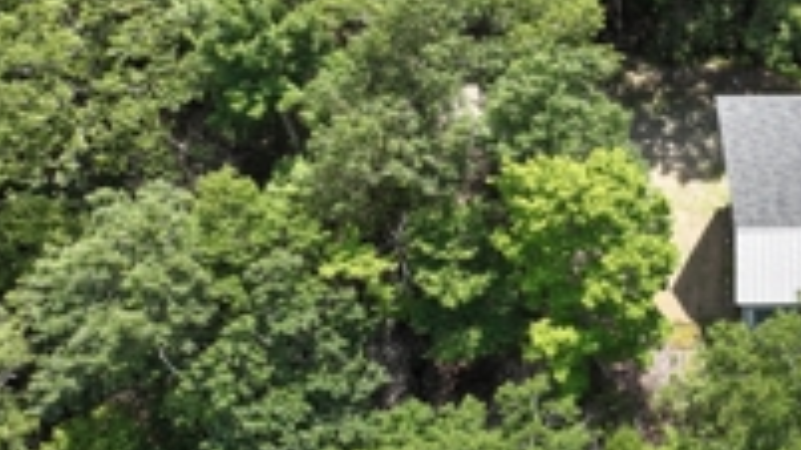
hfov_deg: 36.2
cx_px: 789
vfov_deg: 23.0
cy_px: 219
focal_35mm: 52
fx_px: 1104
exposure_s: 1/640
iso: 100
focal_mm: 12.29
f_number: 2.8
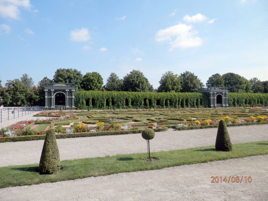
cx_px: 134
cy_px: 100
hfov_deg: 69.4
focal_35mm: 25
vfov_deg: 54.9
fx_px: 194
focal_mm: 4.5
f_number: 8.7
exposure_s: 1/160
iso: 80
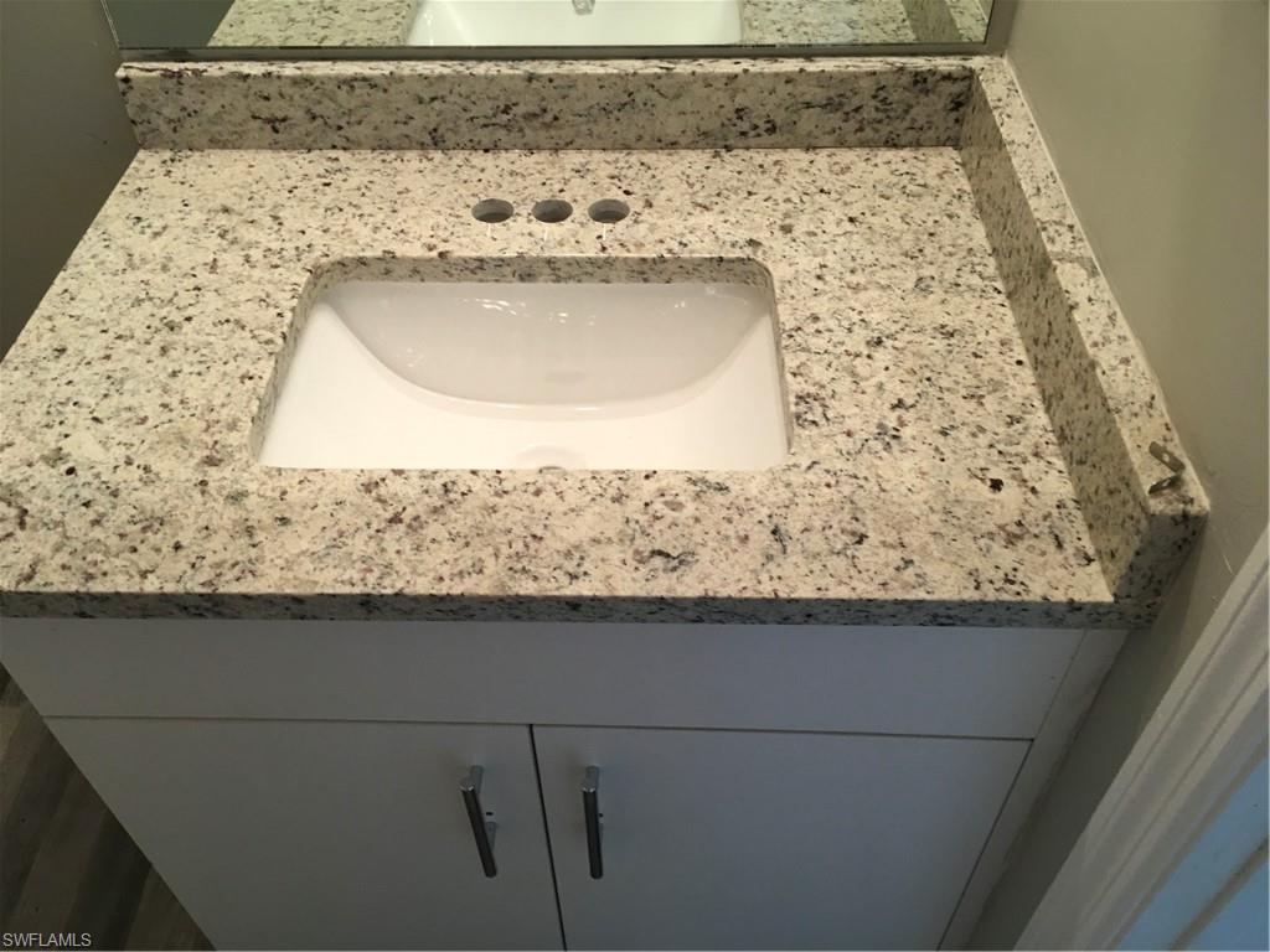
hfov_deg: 61.7
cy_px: 476
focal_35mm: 29
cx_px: 635
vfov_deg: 48.2
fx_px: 1064
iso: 100
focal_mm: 4.15
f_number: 2.2
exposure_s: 1/33
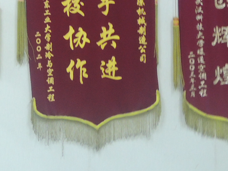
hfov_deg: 16.6
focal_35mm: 113
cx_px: -48
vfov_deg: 12.6
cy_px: -68
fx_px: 745
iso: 400
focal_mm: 5.5
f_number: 3
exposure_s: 1/10
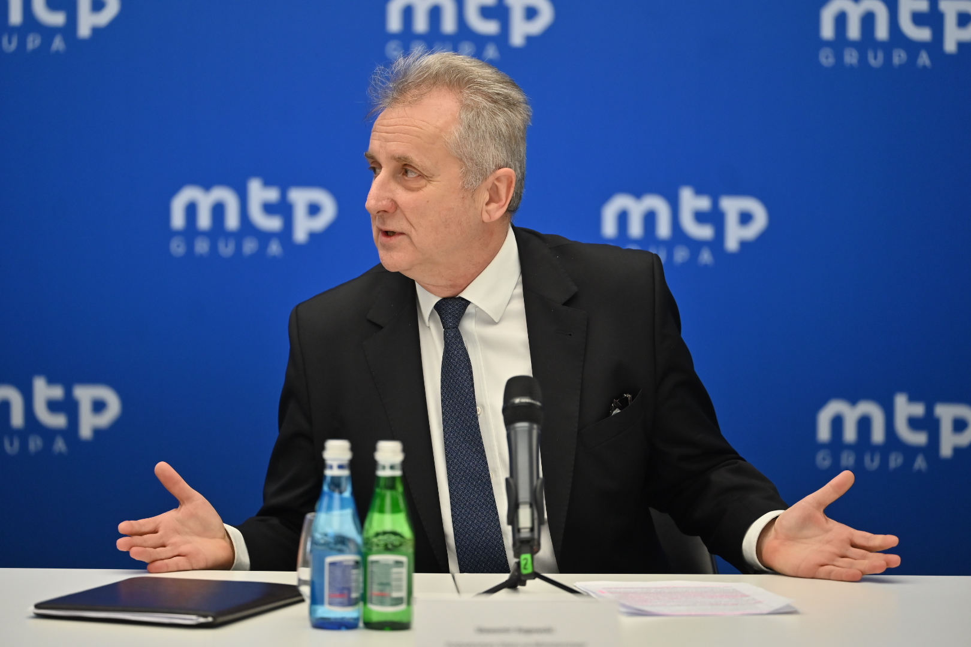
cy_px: 324
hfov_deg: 11.4
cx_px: 486
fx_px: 4855
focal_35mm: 180
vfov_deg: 7.6
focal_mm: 180
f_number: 2.8
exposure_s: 1/160
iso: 1250
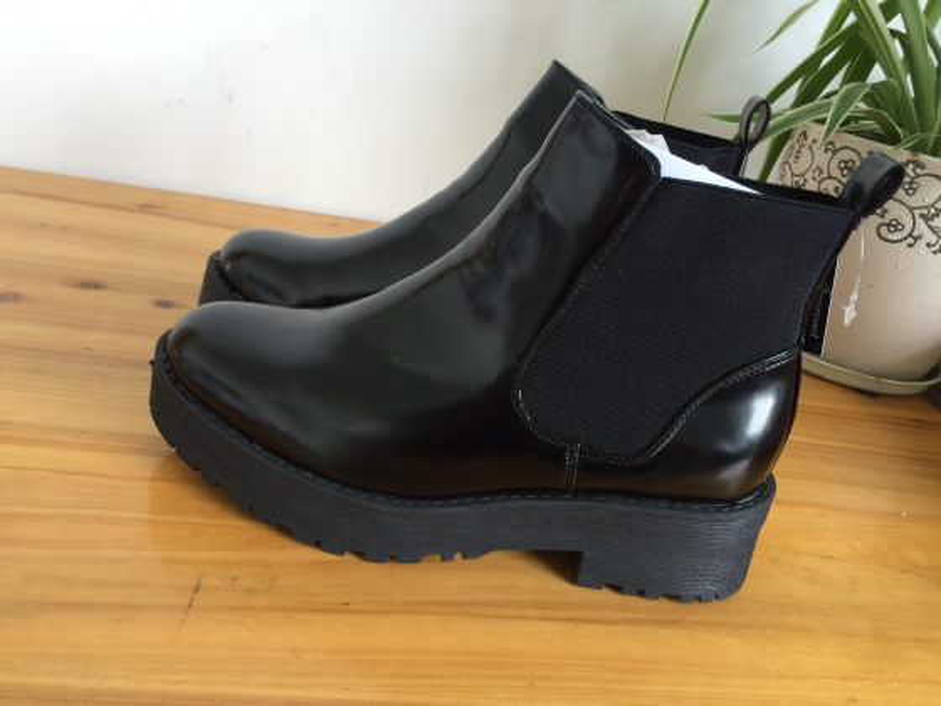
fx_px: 788
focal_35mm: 29
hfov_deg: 61.7
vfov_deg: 48.2
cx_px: 470
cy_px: 353
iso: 100
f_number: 2.2
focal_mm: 4.15
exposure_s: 1/30
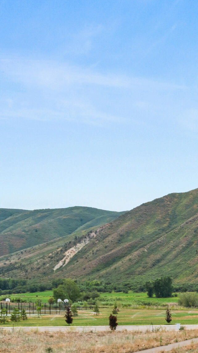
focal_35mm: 47
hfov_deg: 16.9
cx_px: 419
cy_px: 299
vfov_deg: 41.2
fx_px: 438
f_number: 10
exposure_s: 1/200
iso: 400
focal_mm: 17
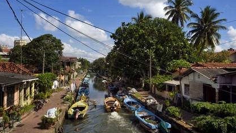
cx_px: 119
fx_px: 213
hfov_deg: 58.0
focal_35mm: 34
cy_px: 66
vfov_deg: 34.7
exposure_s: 1/250
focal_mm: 32
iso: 200
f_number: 18
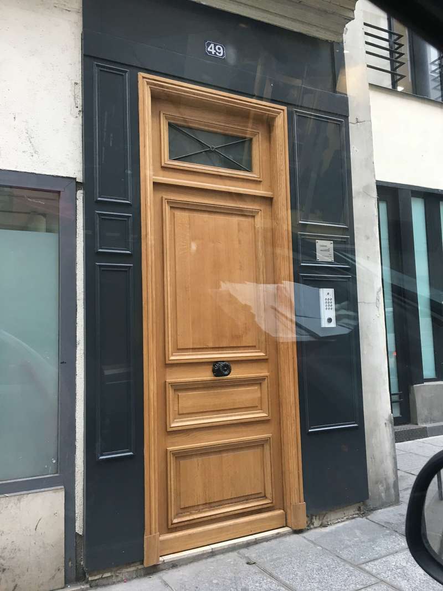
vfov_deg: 61.7
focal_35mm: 29
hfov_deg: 48.2
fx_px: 495
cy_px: 296
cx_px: 222
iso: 50
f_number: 2.2
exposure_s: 1/33
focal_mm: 4.15
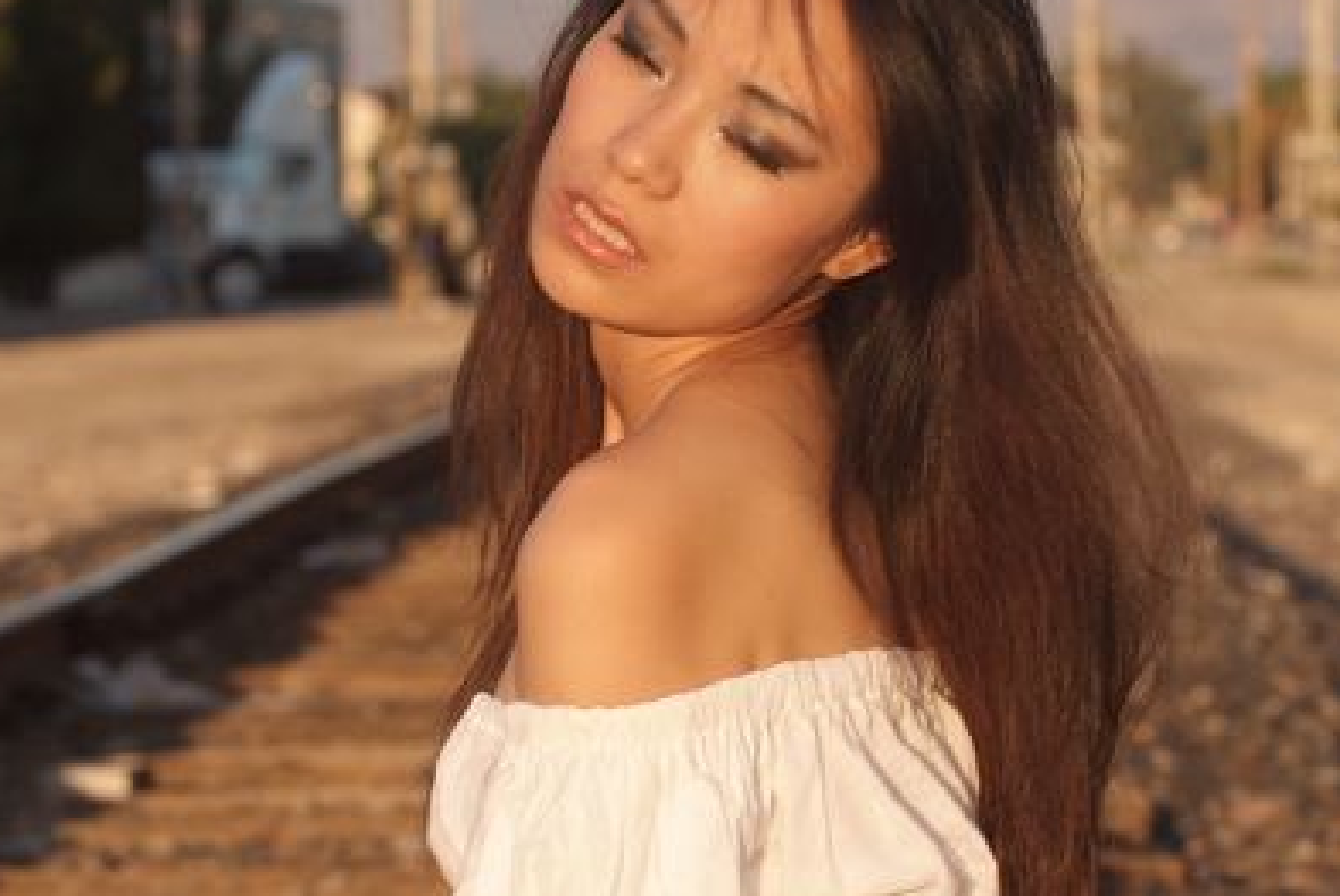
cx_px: 624
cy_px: 748
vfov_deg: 4.7
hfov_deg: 7.1
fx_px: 10844
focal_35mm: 291
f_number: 9
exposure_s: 1/160
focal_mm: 95
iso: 160
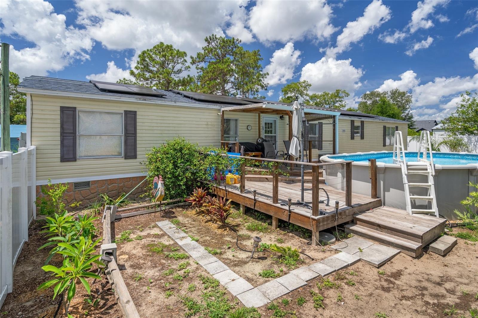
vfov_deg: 70.4
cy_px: 159
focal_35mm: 17
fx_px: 226
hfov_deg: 93.3
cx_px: 239
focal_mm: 17
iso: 320
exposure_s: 1/125
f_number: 8
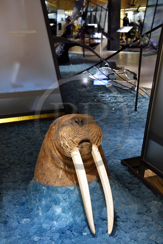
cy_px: 122
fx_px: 312
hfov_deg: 29.2
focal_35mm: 46
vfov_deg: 42.7
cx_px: 82
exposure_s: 1/10
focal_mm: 46
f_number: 6.3
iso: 800
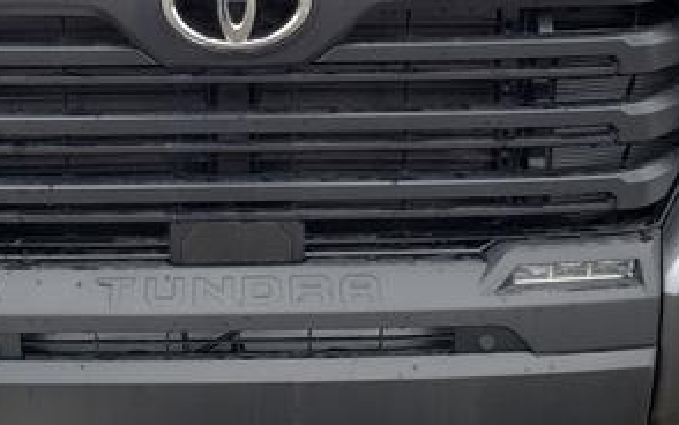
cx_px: 210
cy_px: 74
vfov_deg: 21.3
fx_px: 1111
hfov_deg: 33.6
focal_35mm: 60
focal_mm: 4.3
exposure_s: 1/325
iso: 50
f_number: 2.4
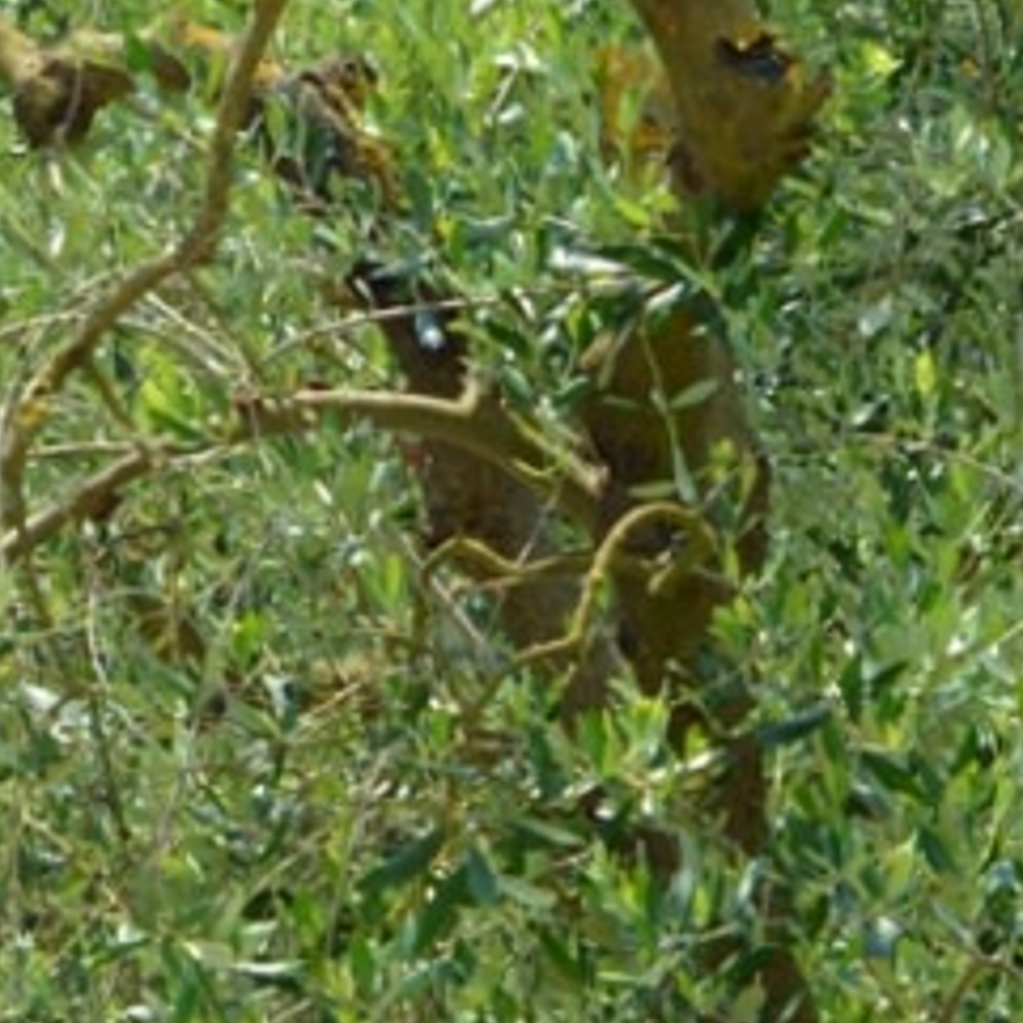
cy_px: 144
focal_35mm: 302
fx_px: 10097
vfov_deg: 5.8
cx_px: -944
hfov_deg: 5.7
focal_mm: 50
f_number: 9
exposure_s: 1/320
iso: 200
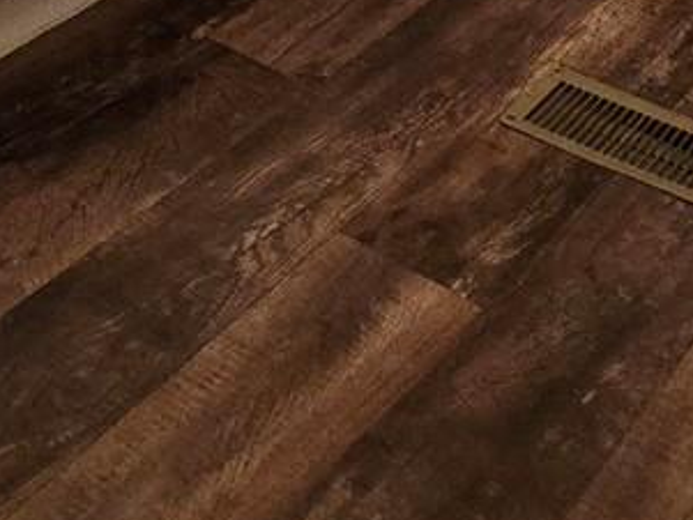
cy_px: -826
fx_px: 1382
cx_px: 493
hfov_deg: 27.9
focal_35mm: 69
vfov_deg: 13.4
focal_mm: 2.2
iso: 250
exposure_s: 1/60
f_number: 2.2
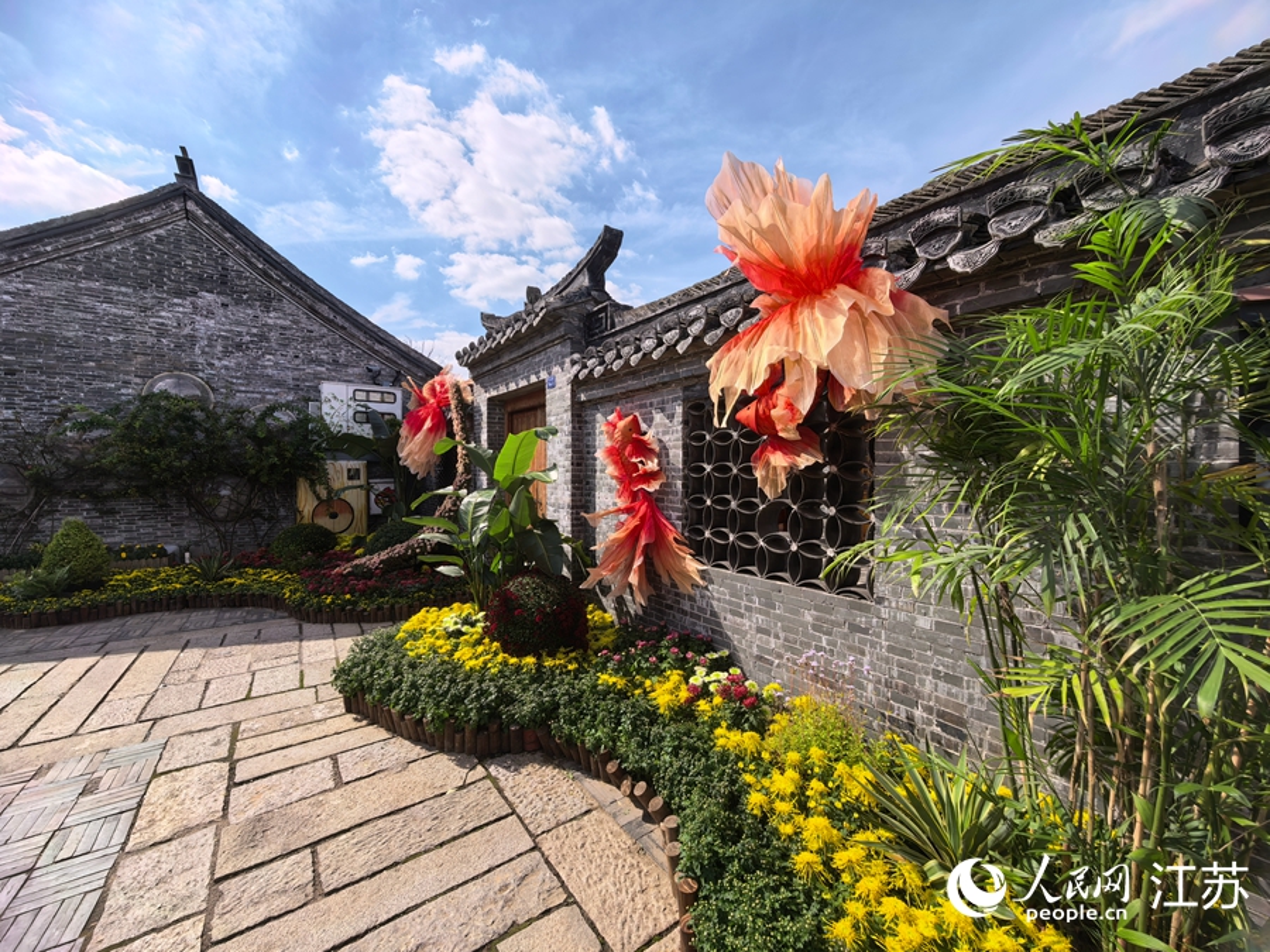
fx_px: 477
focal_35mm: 13
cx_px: 635
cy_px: 476
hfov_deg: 106.2
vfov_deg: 89.9
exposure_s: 1/2959
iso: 50
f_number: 2.2
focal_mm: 1.95
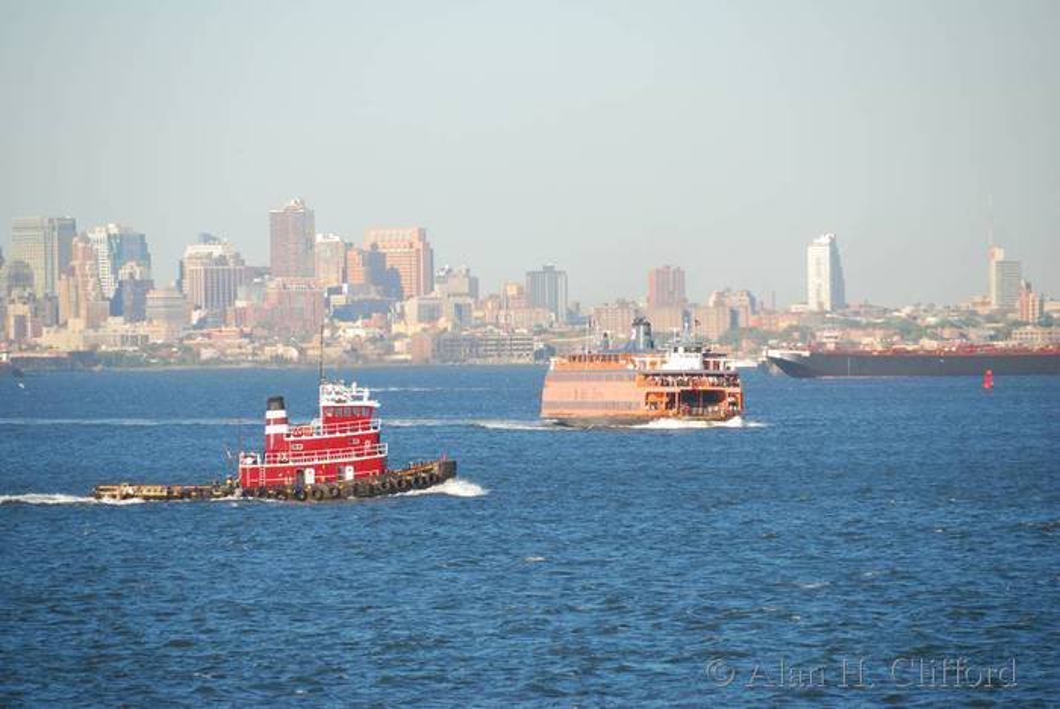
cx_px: 530
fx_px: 8840
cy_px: 354
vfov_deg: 4.6
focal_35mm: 300
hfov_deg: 6.9
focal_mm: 200
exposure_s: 1/320
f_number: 5.6
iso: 140
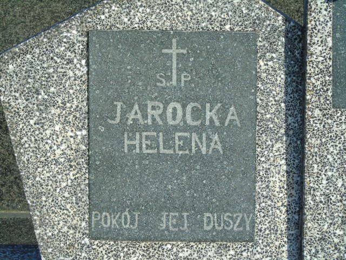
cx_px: 173
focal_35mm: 212
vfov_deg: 7.0
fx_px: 2119
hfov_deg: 9.3
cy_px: 130
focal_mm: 38
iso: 80
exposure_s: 1/200
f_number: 4.7
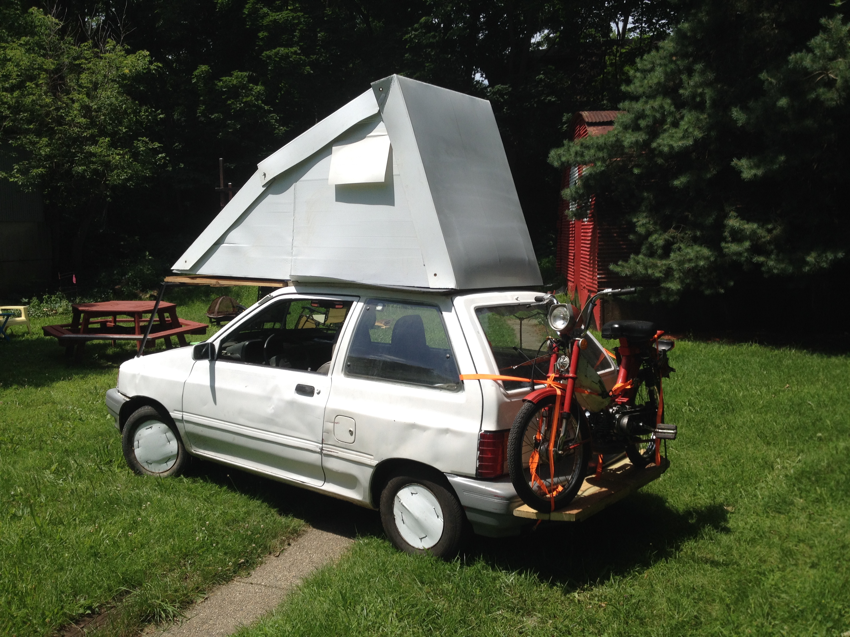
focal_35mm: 35
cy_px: 318
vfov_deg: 40.7
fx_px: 859
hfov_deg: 52.6
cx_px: 425
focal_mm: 4.28
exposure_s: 1/1534
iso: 50
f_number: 2.4
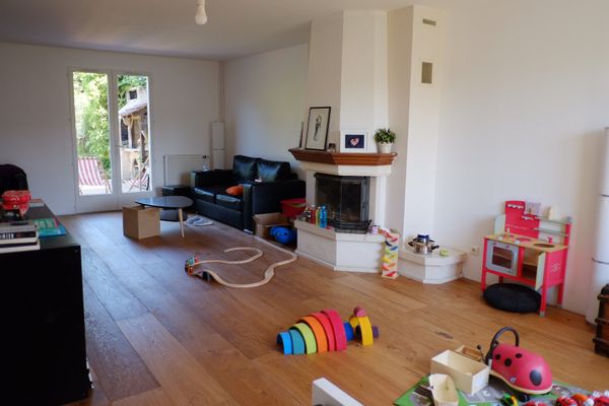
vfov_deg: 47.9
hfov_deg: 67.4
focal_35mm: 27
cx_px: 304
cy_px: 203
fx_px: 457
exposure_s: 1/250
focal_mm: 18
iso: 400
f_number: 2
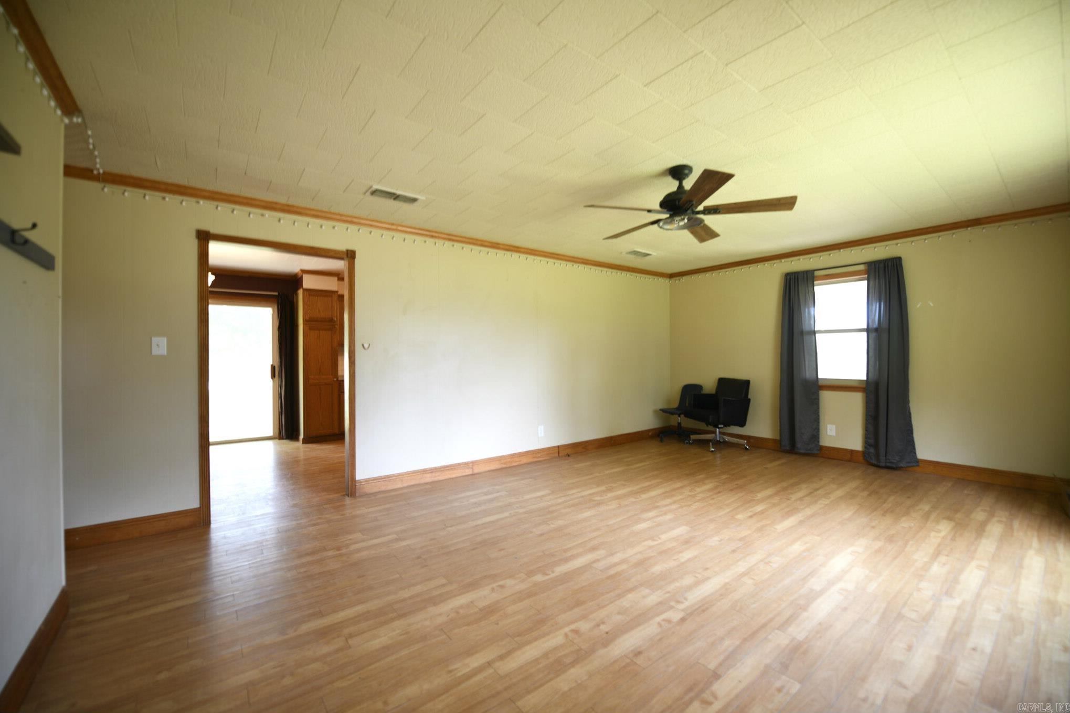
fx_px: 416
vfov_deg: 81.2
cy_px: 356
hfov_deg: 104.3
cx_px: 535
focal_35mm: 14
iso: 140
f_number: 2.8
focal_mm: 14
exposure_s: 1/15
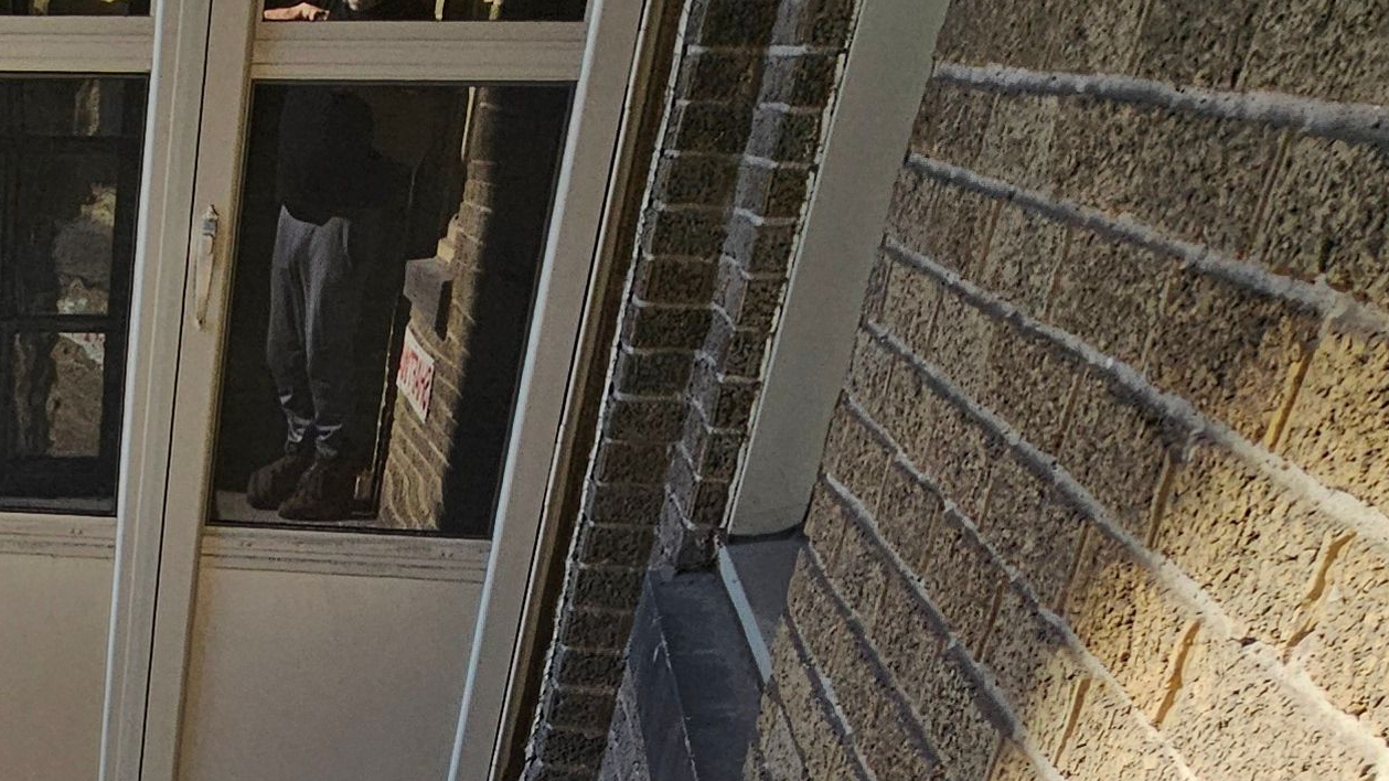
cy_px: 1251
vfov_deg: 21.2
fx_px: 1657
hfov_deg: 37.6
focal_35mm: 45
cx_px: -160
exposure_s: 1/917
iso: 50
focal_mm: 2.2
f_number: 2.2
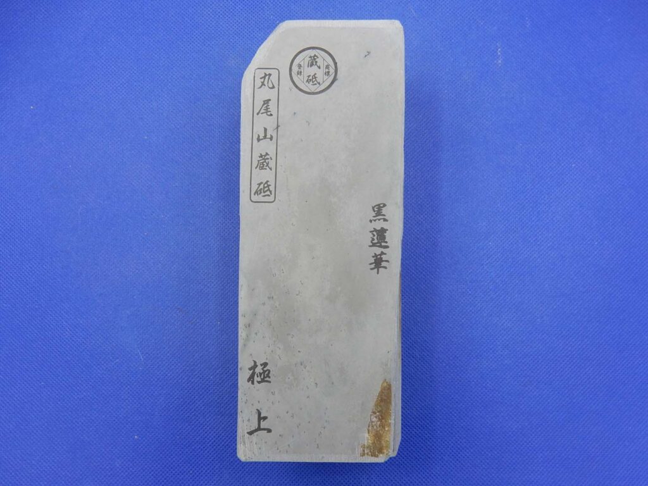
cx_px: 324
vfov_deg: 54.9
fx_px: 468
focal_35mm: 25
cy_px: 243
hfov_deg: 69.4
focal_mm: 4.5
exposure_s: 1/60
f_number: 3.7
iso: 125
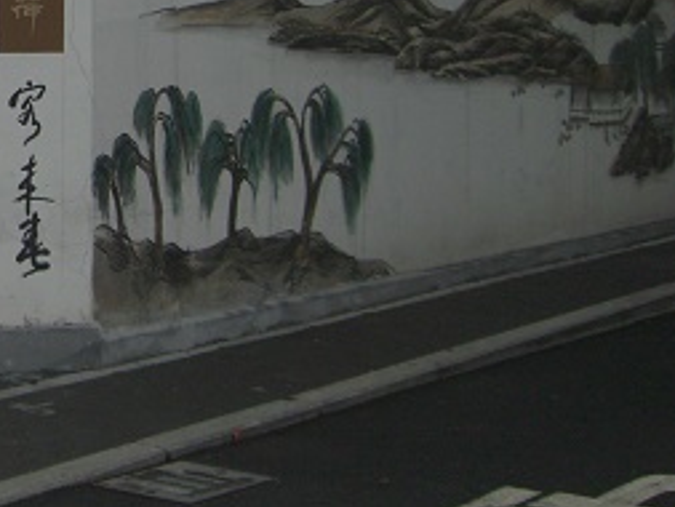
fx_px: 1756
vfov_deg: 16.1
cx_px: -107
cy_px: 3
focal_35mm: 90
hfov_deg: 20.5
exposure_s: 1/125
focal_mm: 6.2
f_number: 2.7
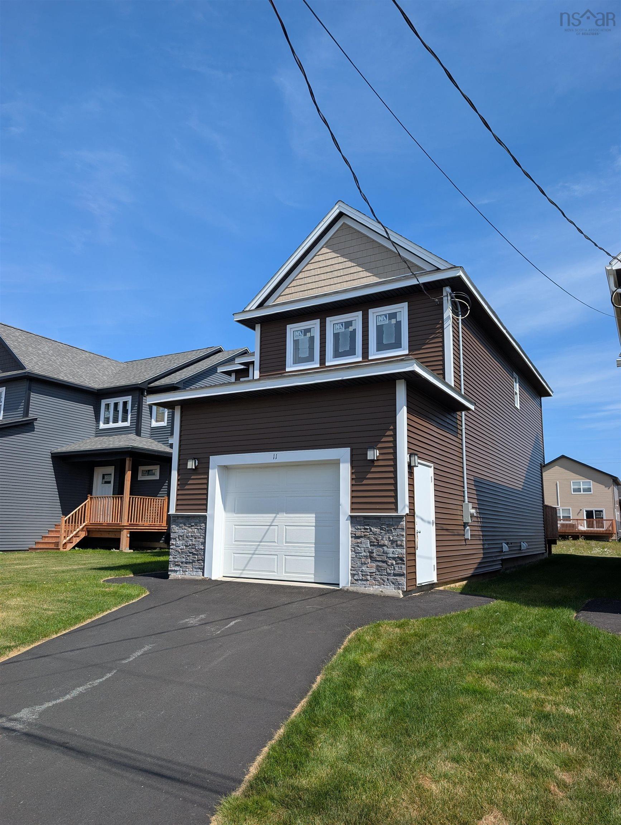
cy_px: 412
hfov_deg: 56.9
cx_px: 310
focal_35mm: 24
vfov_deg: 71.5
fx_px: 573
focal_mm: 6.9
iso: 21
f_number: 1.68
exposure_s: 1/1431
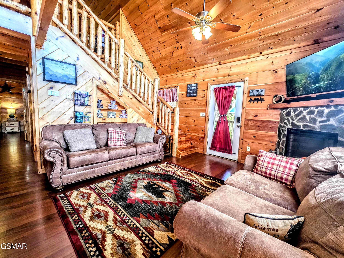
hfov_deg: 106.2
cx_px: 172
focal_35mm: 13
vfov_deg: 89.9
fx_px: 129
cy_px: 129
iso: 250
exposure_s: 1/120
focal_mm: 2.2
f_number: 1.9
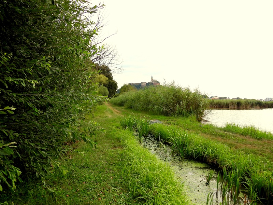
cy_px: 102
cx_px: 136
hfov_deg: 60.0
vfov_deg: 46.8
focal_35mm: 30
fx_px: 237
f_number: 3.2
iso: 100
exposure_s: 1/1000
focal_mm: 5.4
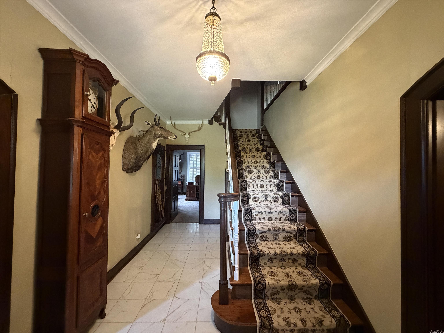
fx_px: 180
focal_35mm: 14
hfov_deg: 102.1
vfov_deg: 85.7
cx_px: 222
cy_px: 166
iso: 1000
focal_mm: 2.22
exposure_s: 1/40
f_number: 2.2
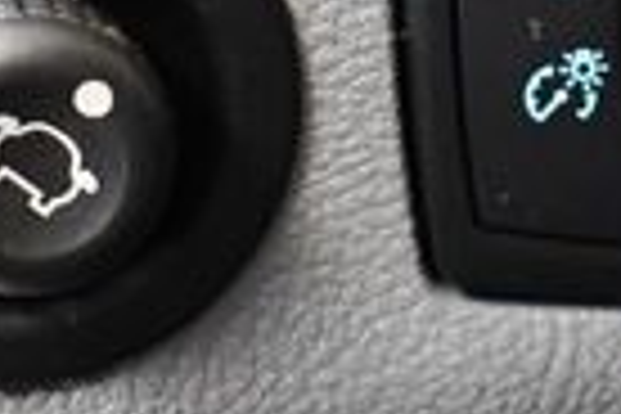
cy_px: 119
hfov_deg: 12.2
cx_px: 544
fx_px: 2881
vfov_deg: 8.2
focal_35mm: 167
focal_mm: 18
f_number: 3.5
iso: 3600
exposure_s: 1/60
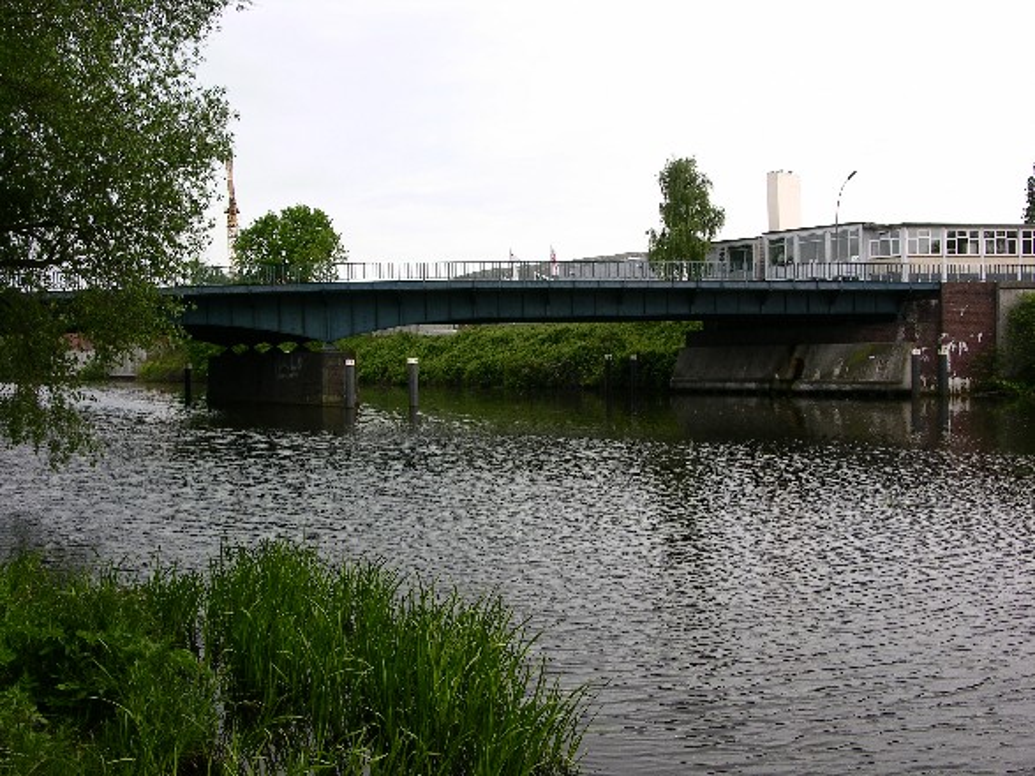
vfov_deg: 40.7
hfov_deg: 52.6
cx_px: 518
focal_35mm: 35
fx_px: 1046
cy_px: 388
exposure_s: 1/92.2
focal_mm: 8.9
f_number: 7.1
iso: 50
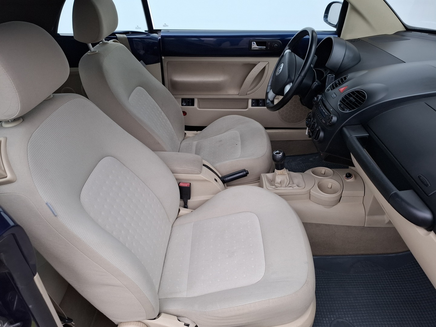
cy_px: 164
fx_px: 290
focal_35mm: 23
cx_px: 218
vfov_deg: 58.9
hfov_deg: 73.9
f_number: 1.8
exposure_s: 1/100
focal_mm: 5.54
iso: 100
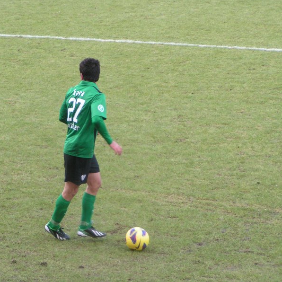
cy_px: 141
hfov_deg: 8.6
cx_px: 103
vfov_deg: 8.6
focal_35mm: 204
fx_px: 1880
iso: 100
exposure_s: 1/200
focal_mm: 26.3
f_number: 3.5
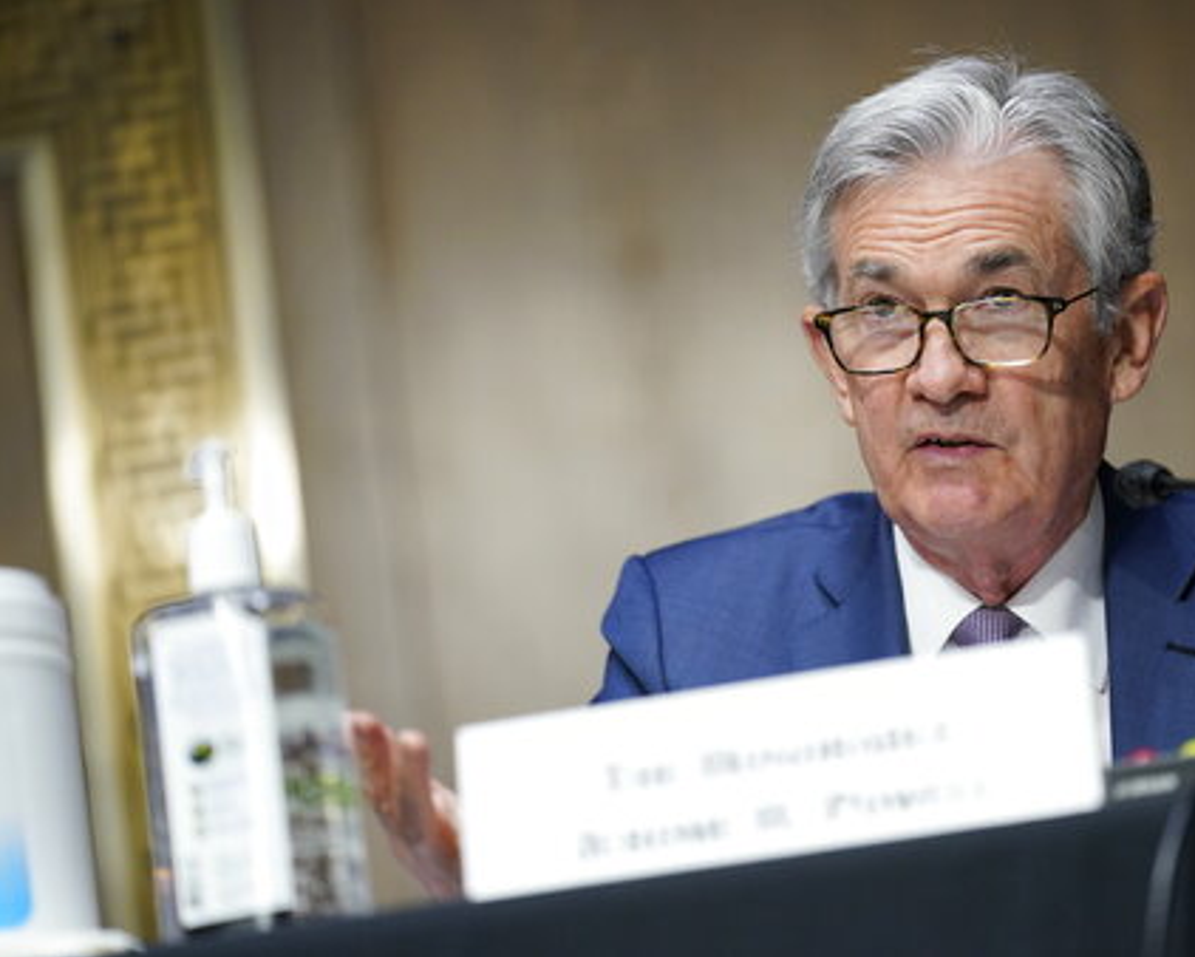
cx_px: 714
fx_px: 6723
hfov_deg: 10.2
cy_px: 480
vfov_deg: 8.1
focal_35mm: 190
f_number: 2.8
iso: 2000
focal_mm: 167
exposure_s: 1/200
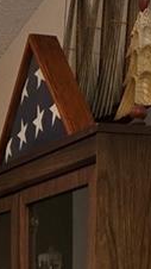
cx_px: -54
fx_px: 947
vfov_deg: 13.8
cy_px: 531
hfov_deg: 8.9
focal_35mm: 133
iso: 640
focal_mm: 5.4
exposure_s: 1/60
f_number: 1.8
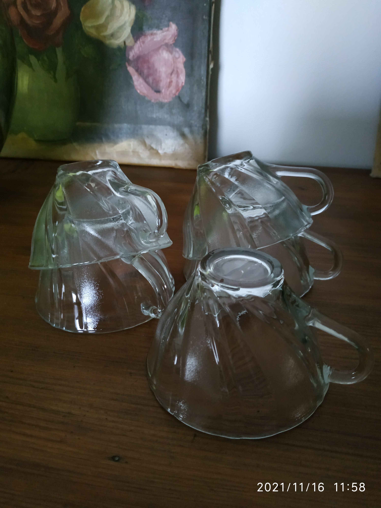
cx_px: 190
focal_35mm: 24
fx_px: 352
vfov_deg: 71.6
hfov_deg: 56.8
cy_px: 254
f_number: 1.9
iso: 1000
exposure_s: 1/20
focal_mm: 3.94
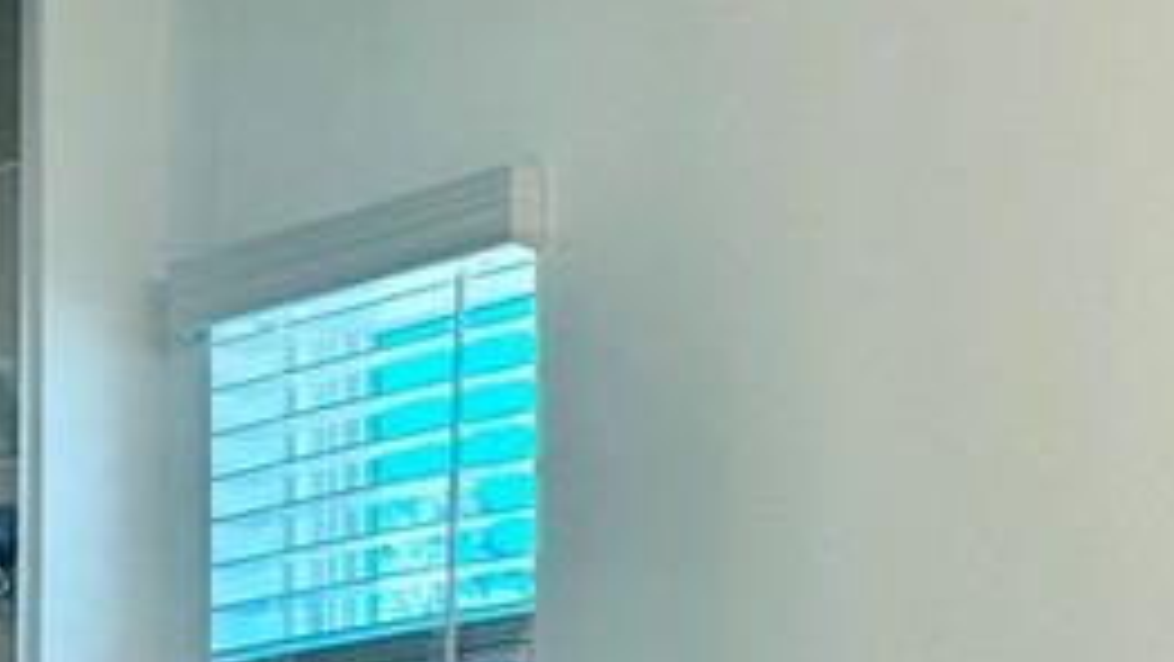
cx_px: 1975
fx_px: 3456
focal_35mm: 111
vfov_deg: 10.3
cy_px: 1175
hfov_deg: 16.7
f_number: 1.5
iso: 50
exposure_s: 1/302
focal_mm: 5.7
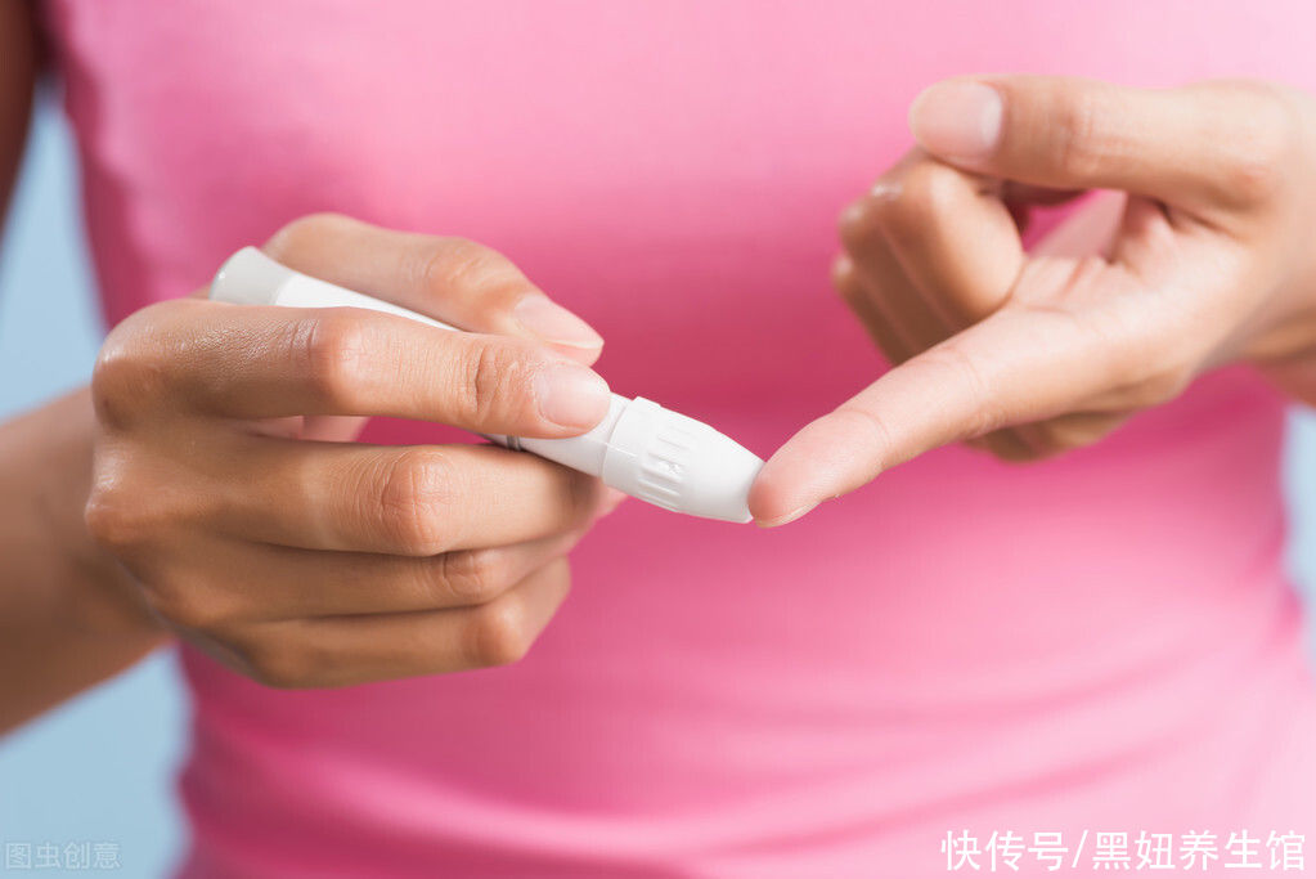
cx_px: 658
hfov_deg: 22.6
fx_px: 3291
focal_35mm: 90
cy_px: 440
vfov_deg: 15.2
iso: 64
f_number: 5.6
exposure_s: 1/160
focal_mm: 90
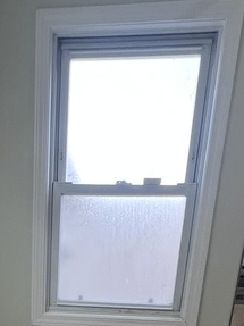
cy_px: 465
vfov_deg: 28.5
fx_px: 461
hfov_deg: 28.6
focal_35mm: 49
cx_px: 31
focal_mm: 1.57
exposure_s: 1/120
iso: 80
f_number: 1.8
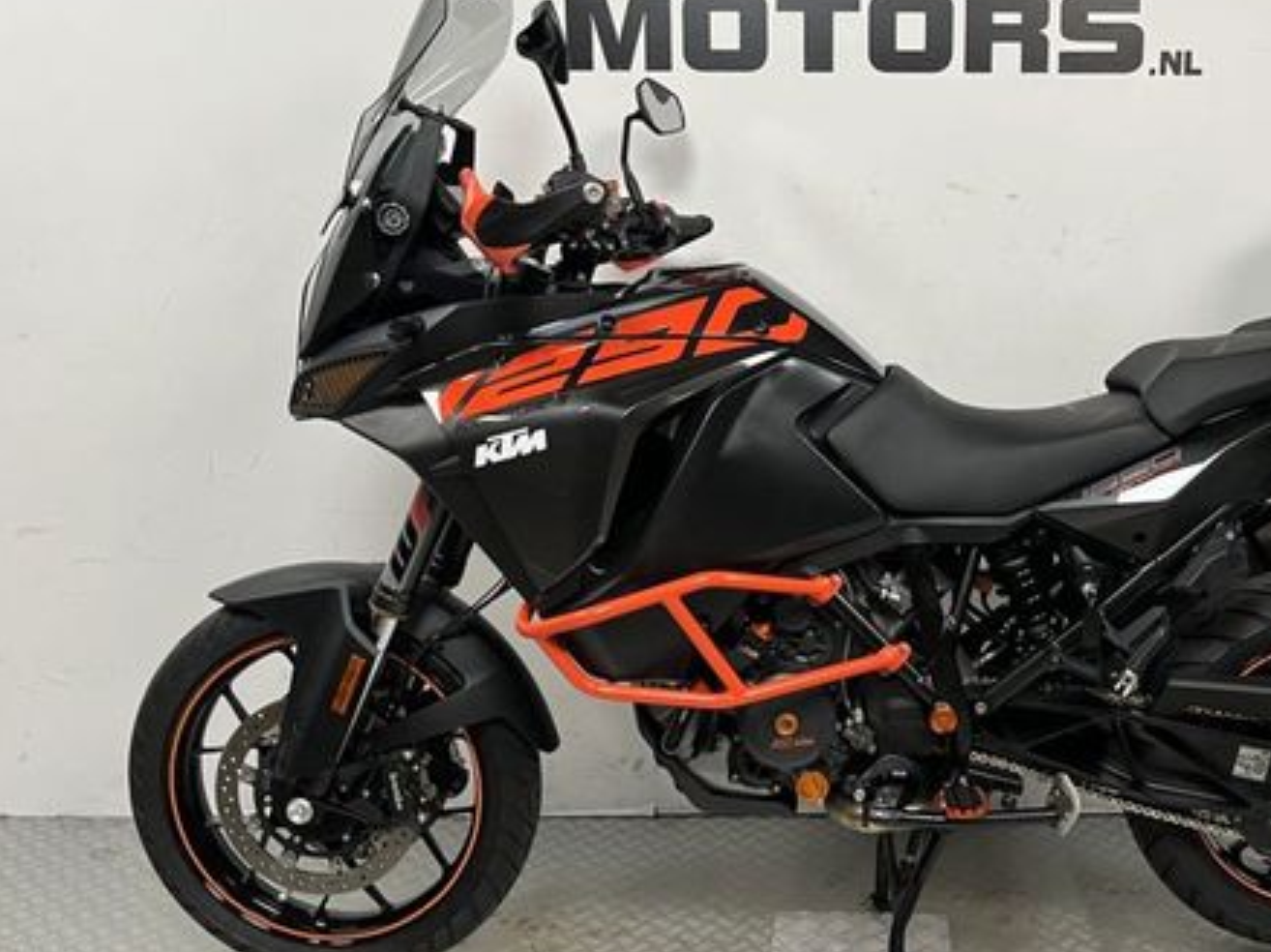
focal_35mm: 38
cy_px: 473
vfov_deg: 37.7
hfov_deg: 48.1
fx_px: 1394
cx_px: 853
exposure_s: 1/50
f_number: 1.6
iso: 100
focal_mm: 5.1
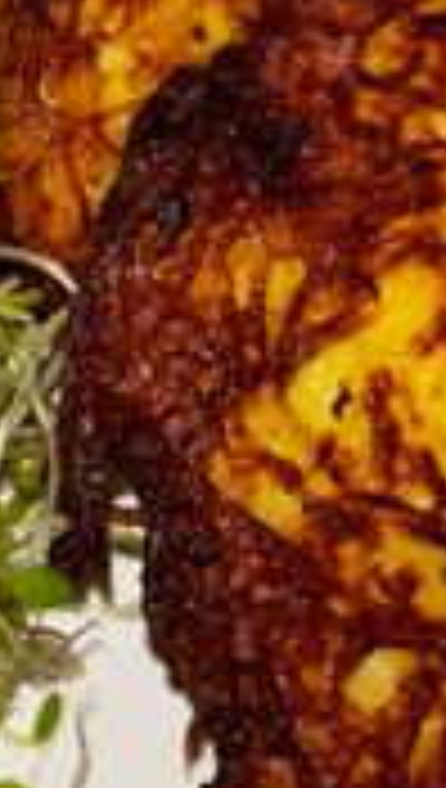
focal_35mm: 69
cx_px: -95
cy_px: 160
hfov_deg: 16.8
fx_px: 1444
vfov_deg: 29.8
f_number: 1.6
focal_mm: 5.96
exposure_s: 1/72
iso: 40
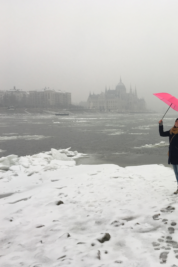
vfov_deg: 47.4
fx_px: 304
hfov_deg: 30.7
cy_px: 131
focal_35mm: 41
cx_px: 171
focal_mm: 4.15
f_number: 2.2
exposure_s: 1/129
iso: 25
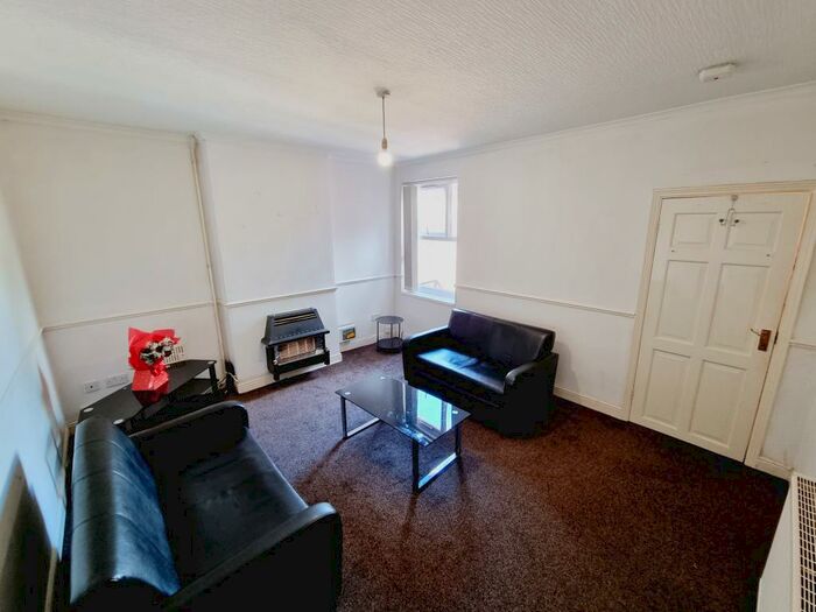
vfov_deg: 89.9
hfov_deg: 106.2
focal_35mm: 13
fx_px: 306
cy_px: 306
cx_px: 408
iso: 200
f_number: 2.2
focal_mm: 2.2
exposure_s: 1/50
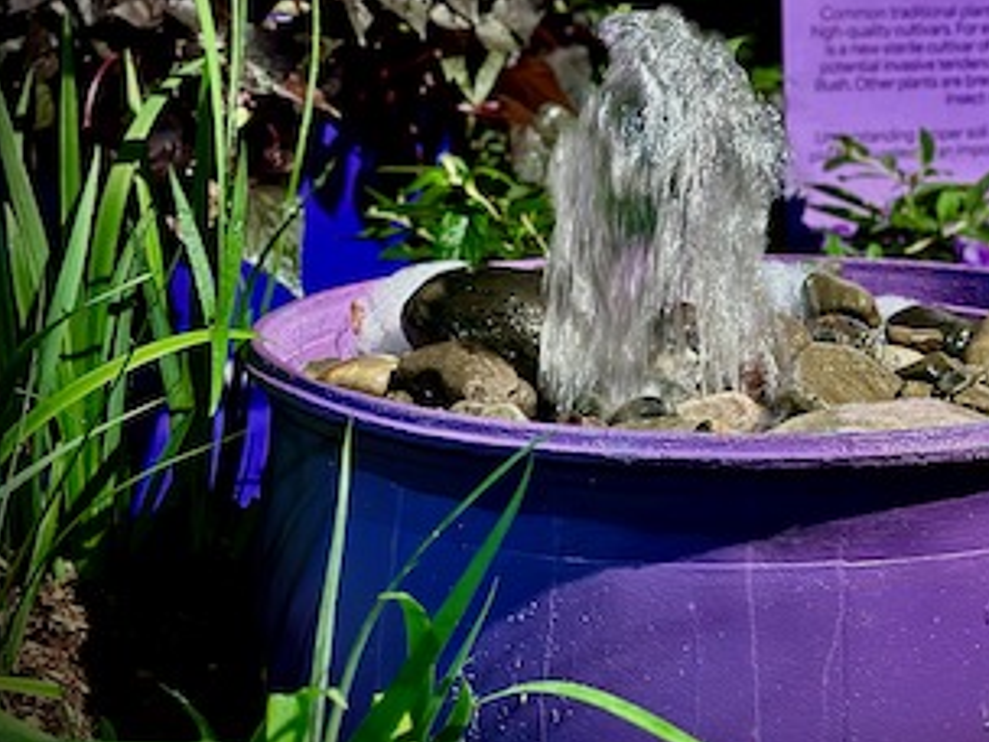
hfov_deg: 28.3
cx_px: 673
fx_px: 1943
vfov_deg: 21.5
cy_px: 252
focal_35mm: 68
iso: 320
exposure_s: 1/60
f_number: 1.78
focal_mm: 6.86
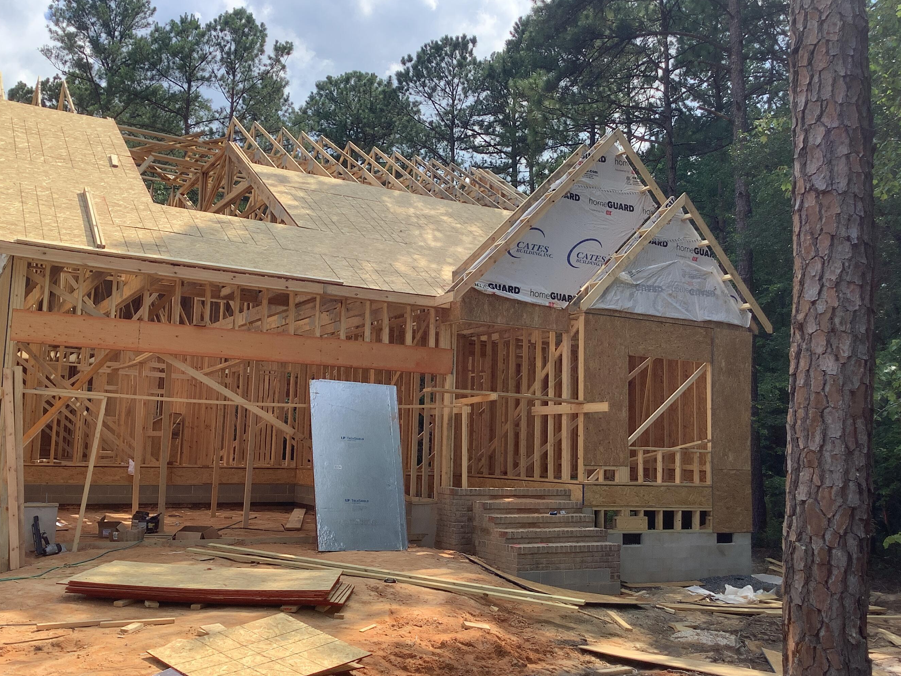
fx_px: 911
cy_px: 347
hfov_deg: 52.6
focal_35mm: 35
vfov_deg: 40.7
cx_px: 444
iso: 25
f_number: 2.4
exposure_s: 1/599
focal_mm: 3.3
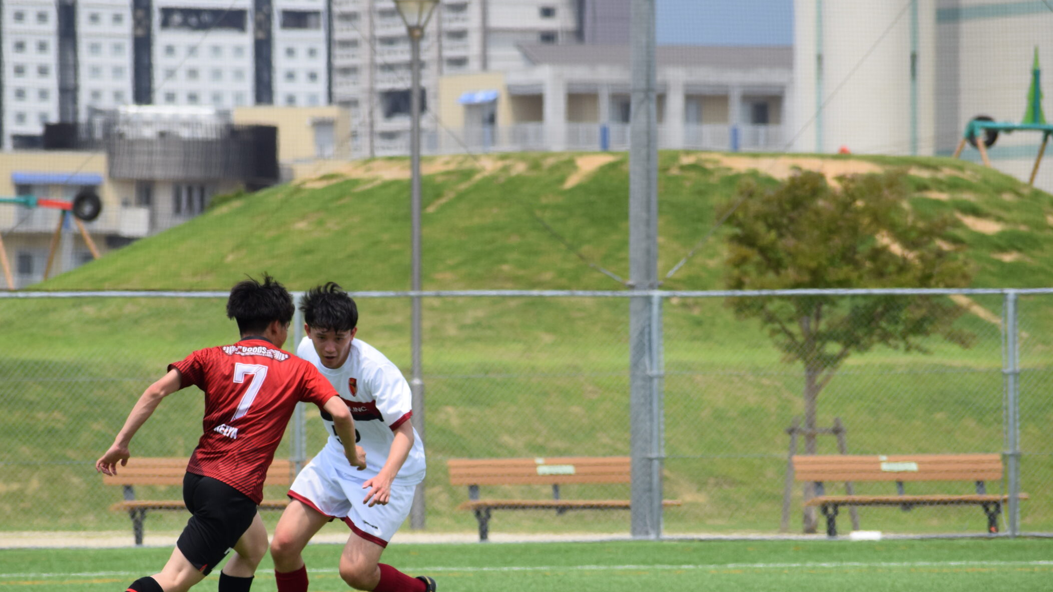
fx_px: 9875
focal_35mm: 354
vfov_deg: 3.4
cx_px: 464
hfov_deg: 6.1
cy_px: 370
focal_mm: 185
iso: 400
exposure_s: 1/1600
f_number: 7.1
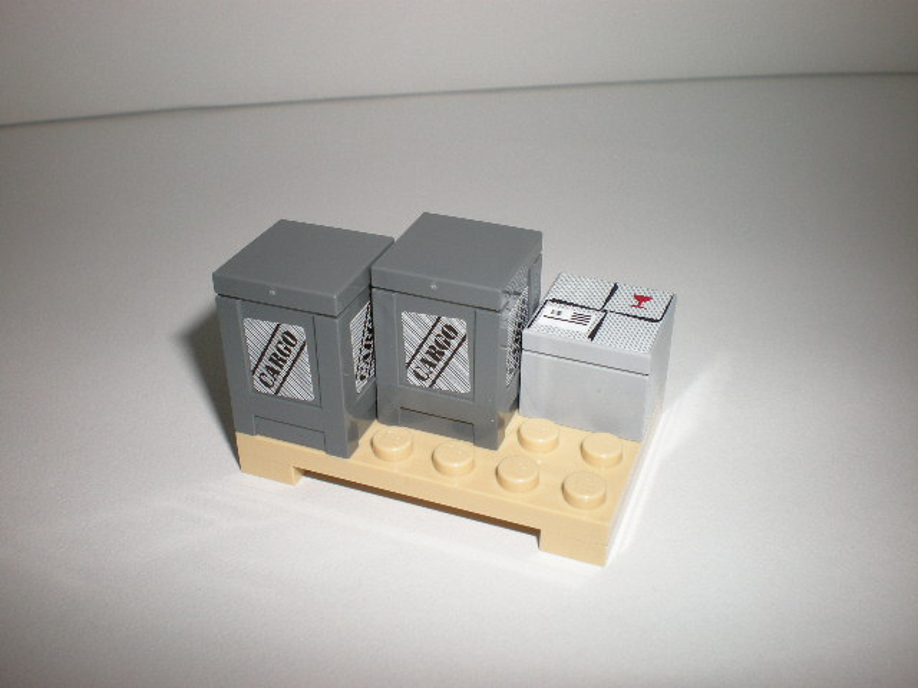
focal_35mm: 38
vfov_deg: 37.7
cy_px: 344
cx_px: 459
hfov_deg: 49.0
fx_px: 1008
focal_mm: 6.3
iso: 64
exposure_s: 1/60
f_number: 4.6
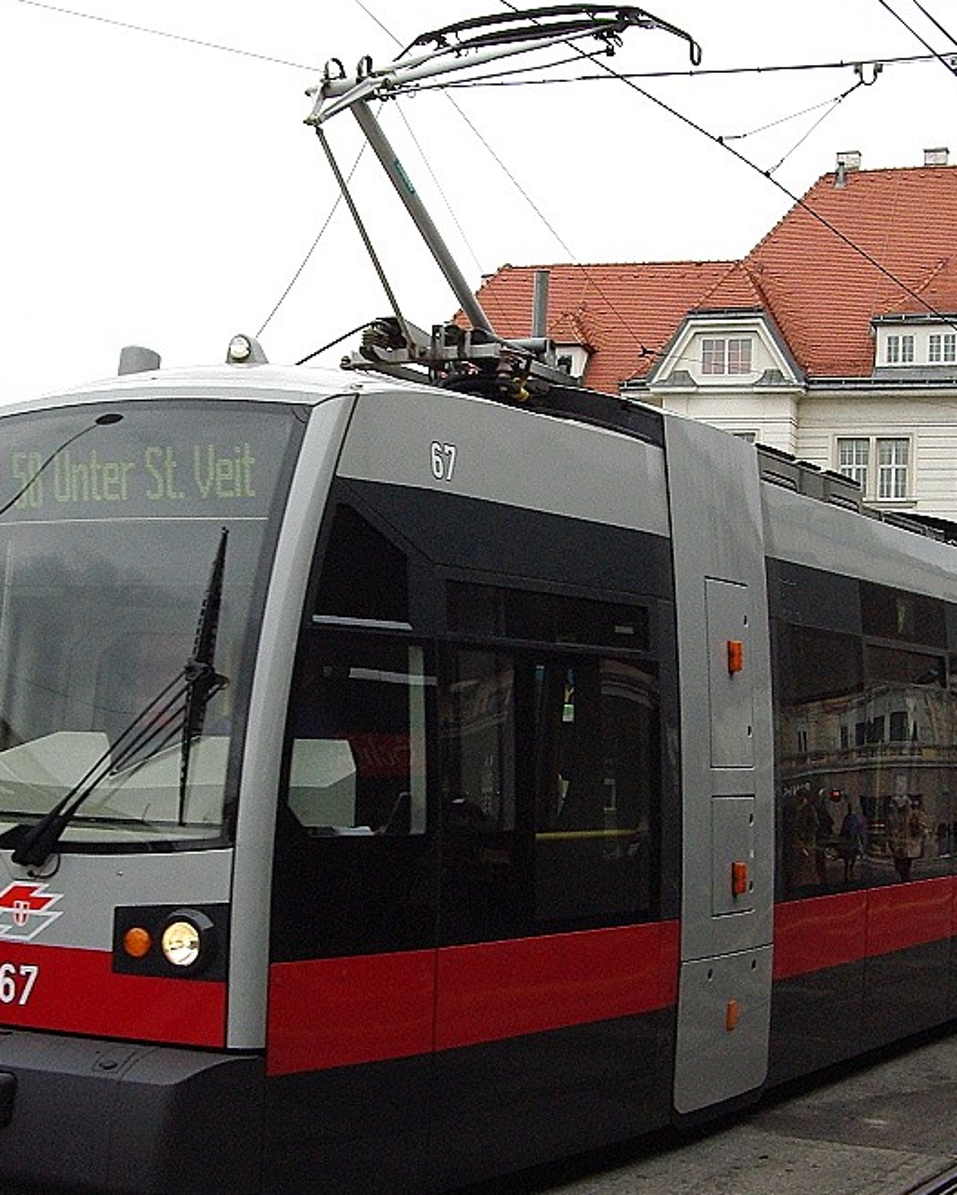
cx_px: 469
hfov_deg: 26.3
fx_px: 2052
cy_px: 647
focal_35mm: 58
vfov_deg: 32.4
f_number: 10
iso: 800
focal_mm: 23
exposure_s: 1/160
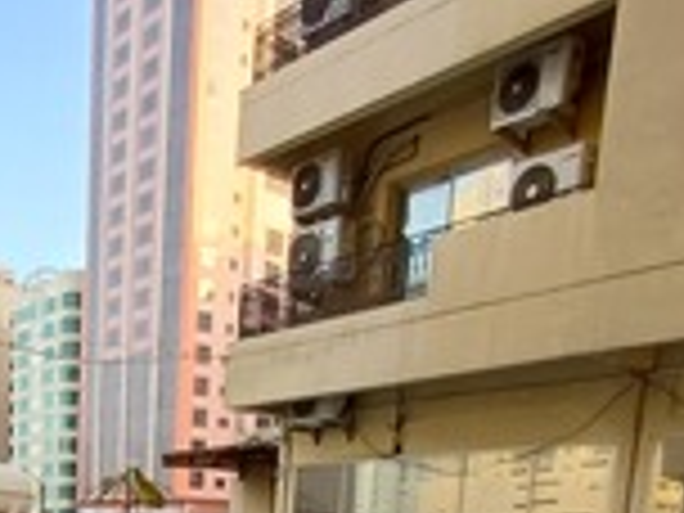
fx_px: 948
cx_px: 74
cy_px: 767
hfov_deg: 37.2
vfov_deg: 24.0
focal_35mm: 48
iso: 64
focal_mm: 1.64
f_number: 2.2
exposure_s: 1/100
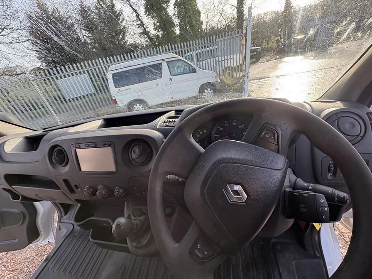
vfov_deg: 85.7
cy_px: 140
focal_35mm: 14
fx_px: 150
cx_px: 186
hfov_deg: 102.1
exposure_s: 1/139
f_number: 2.2
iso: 64
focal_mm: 2.22
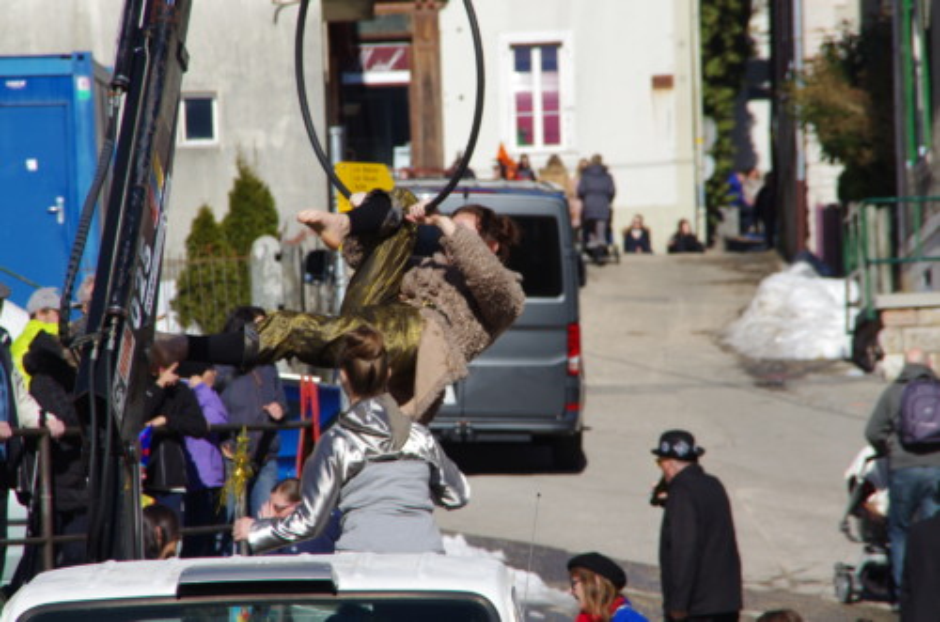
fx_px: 7816
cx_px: 470
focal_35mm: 300
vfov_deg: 4.6
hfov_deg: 6.9
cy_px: 311
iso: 200
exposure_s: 1/400
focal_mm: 200
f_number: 11
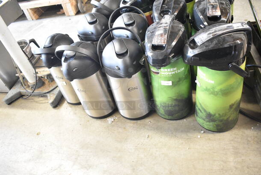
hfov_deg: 61.9
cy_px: 88
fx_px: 218
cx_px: 130
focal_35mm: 30
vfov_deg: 43.7
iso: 4500
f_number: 3.5
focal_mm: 20
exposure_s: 1/30
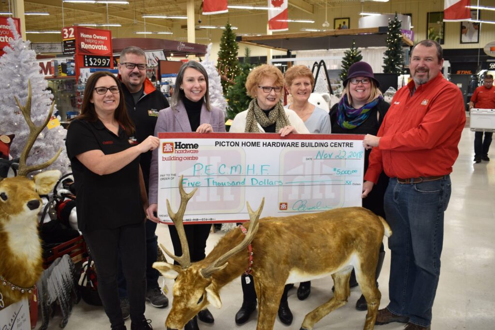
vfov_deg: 41.7
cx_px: 248
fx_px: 433
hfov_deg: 59.5
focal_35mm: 32
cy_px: 165
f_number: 4
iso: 640
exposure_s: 1/60
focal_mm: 21
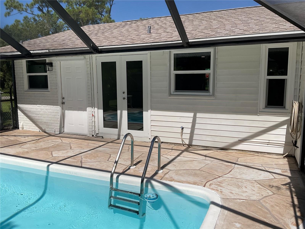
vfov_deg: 48.2
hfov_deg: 61.7
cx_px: 152
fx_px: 256
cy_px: 114
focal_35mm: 29
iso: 16
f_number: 1.8
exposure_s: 1/2959
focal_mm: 3
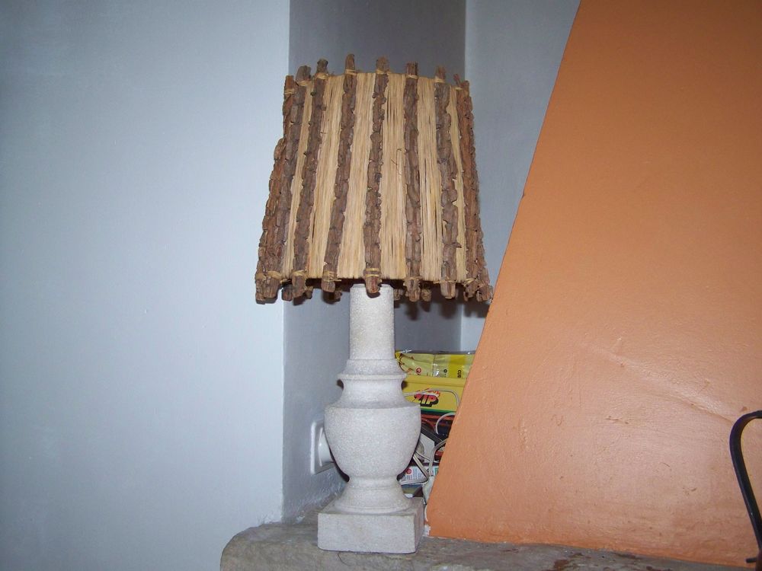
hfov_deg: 49.0
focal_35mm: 38
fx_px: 836
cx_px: 381
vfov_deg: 37.7
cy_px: 286
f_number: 2.8
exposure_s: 1/30
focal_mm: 6.3
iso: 200
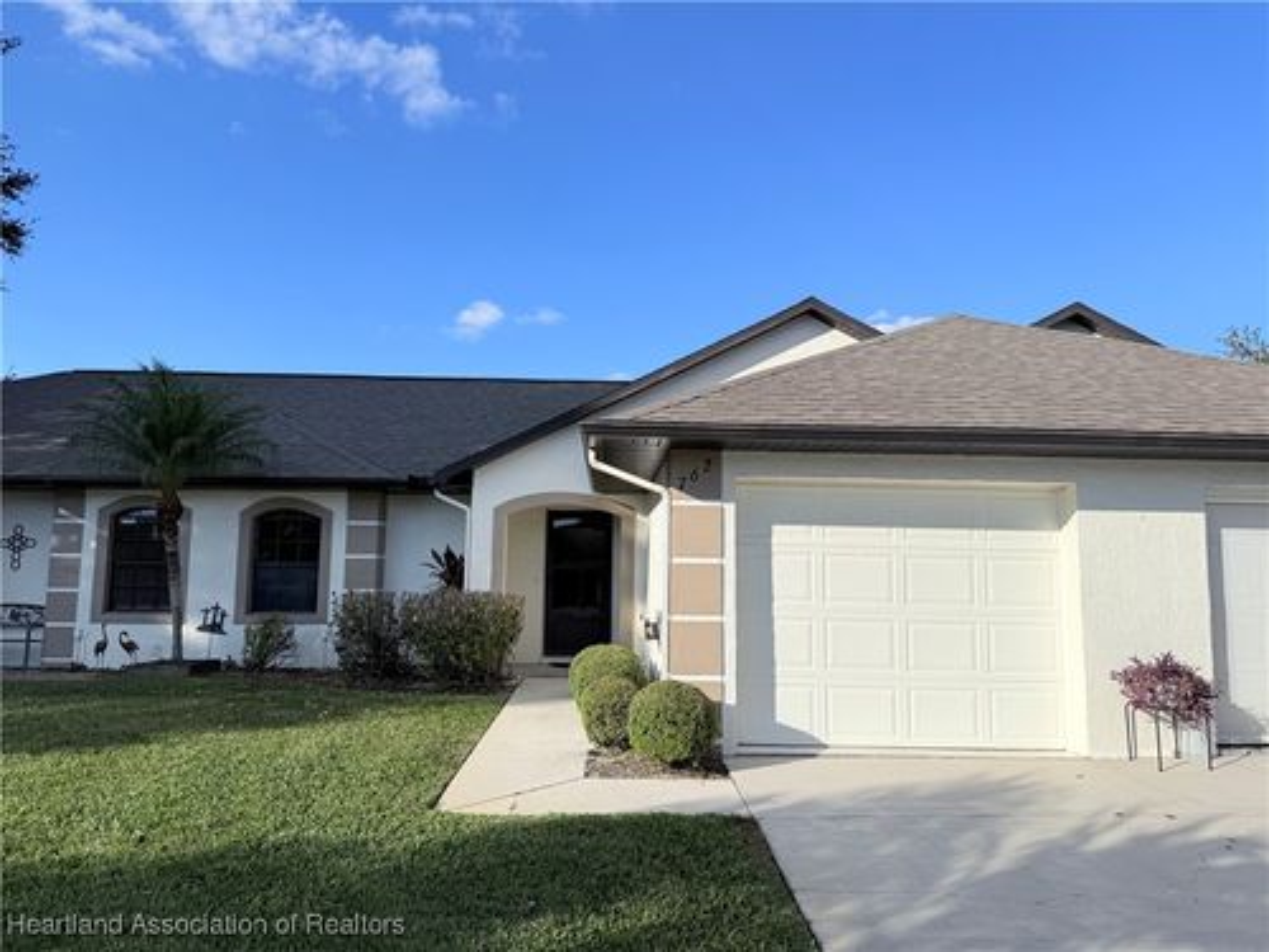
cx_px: 634
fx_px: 880
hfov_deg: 71.6
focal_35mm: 24
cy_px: 476
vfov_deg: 56.8
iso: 80
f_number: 1.78
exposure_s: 1/5714
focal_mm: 6.76
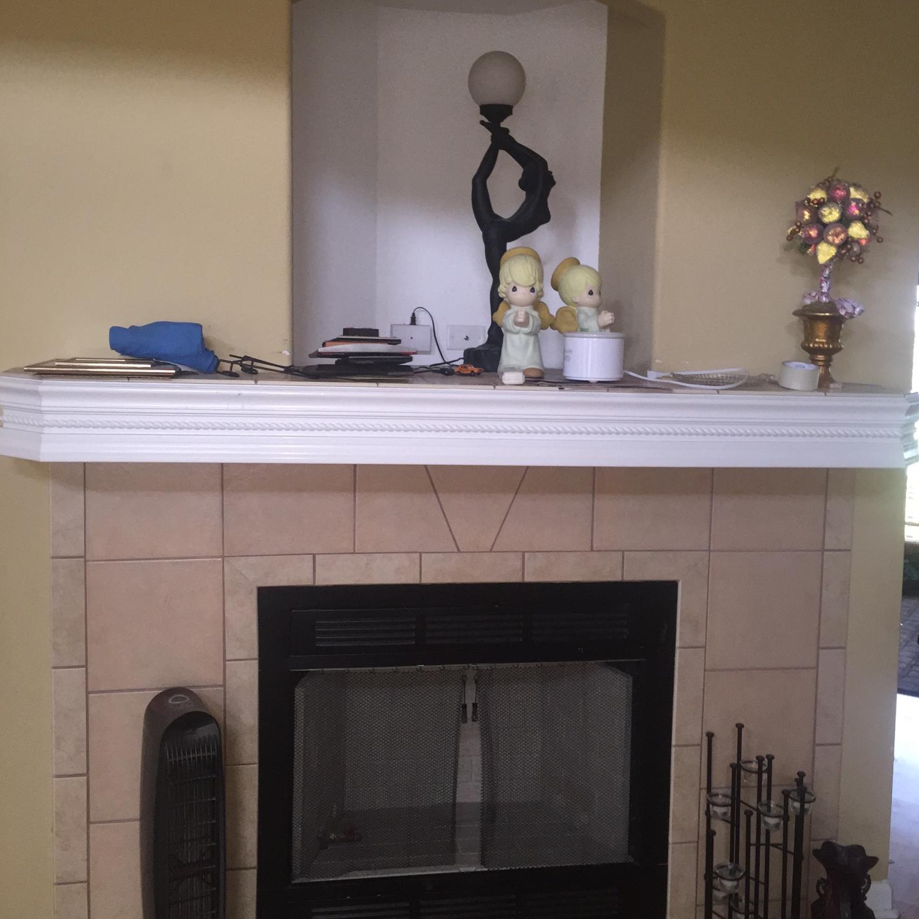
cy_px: 432
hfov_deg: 47.2
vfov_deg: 47.2
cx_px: 464
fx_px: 1051
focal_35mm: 35
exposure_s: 1/30
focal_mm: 4.15
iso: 125
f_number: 2.2
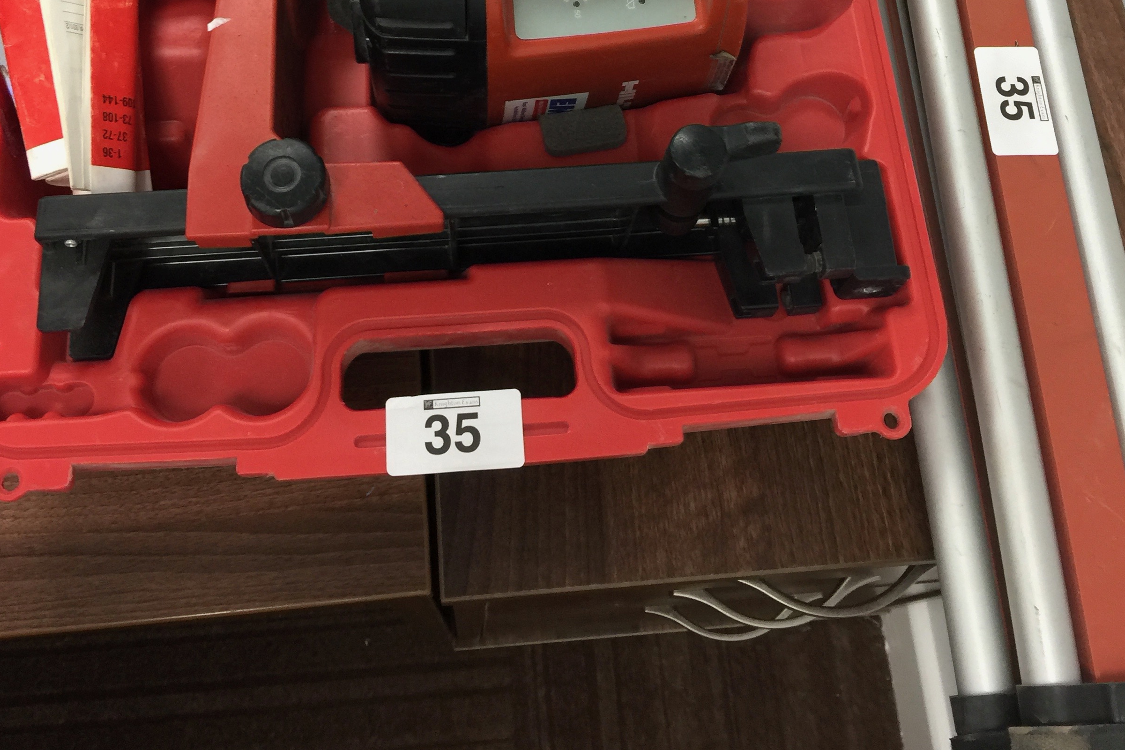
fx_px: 1281
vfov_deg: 31.0
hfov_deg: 47.4
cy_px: 58
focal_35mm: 41
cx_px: 563
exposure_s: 1/17
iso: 50
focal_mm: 4.15
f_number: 2.2
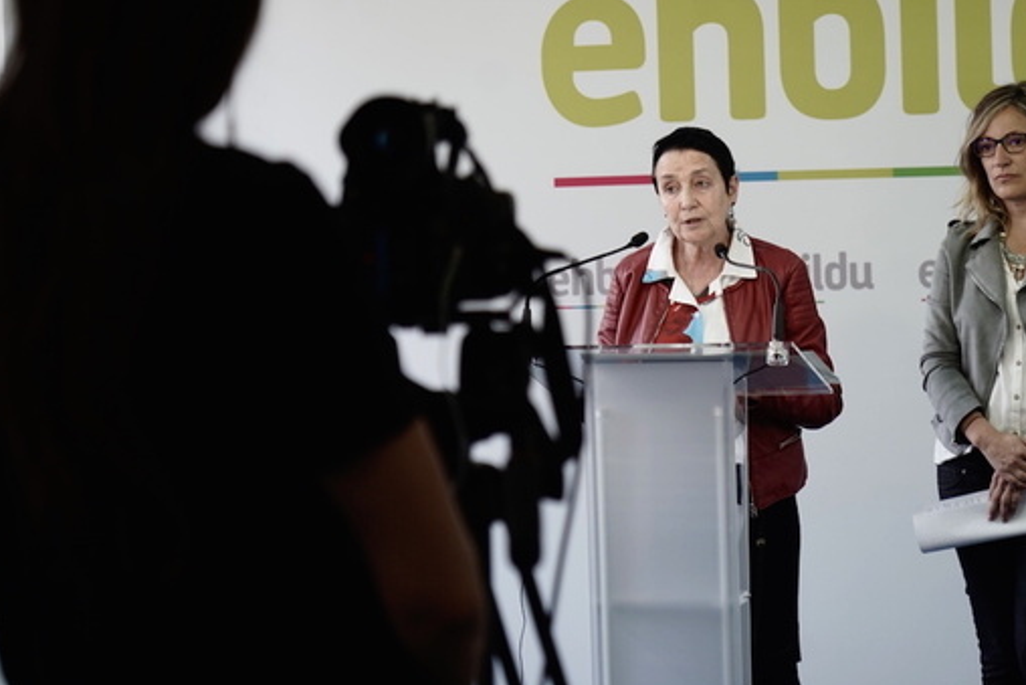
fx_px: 3221
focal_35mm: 113
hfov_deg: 18.1
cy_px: 264
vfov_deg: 12.1
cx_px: 677
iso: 320
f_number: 4
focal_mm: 79
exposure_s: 1/250
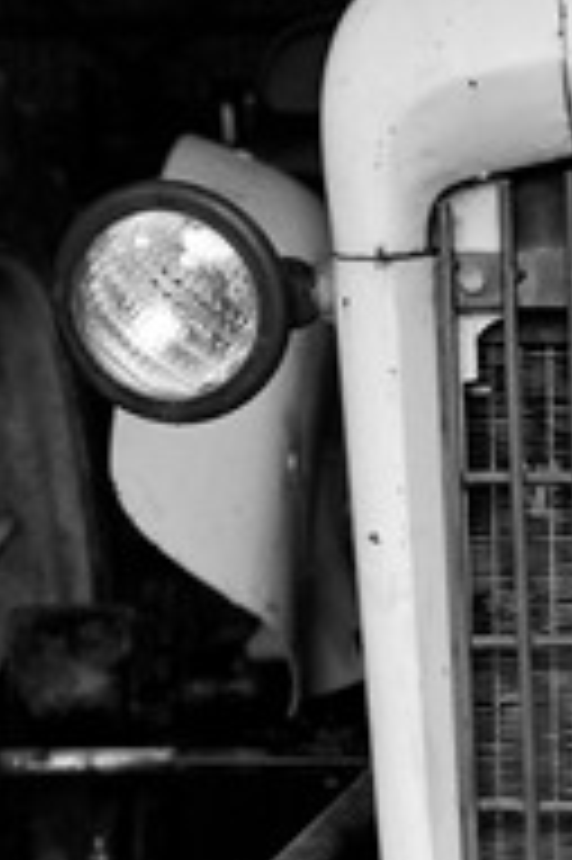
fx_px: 4130
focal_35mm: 173
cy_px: 878
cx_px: 806
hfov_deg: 7.8
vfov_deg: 11.8
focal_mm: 55
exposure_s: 1/160
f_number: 7.1
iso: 400
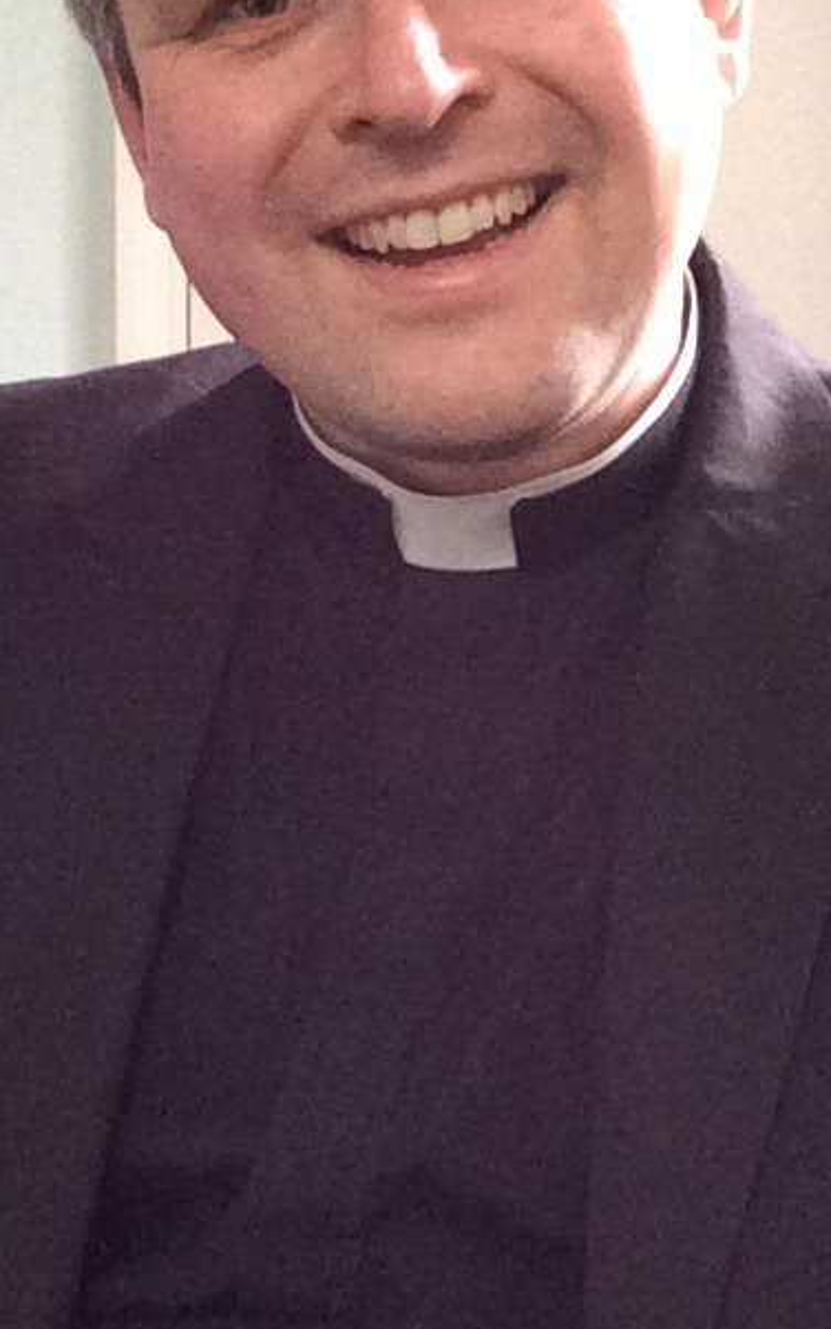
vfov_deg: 29.3
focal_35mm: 70
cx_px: 371
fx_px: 2535
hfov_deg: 18.6
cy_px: 761
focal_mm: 2.15
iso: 400
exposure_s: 1/30
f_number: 2.4
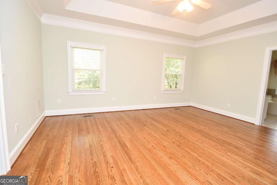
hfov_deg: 100.4
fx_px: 115
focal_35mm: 15
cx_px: 138
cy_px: 92
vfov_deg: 77.3
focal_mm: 10
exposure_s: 1/60
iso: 720
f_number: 4
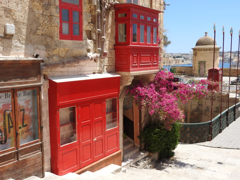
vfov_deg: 36.0
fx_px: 277
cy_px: 90
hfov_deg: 46.8
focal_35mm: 40
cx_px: 120
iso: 100
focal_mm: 7.2
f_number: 3.8
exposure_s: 1/800
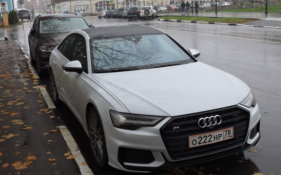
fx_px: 329
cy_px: 72
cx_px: 141
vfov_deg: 29.8
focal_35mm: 43
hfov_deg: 46.2
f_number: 3.8
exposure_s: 1/30
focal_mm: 7.2
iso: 100
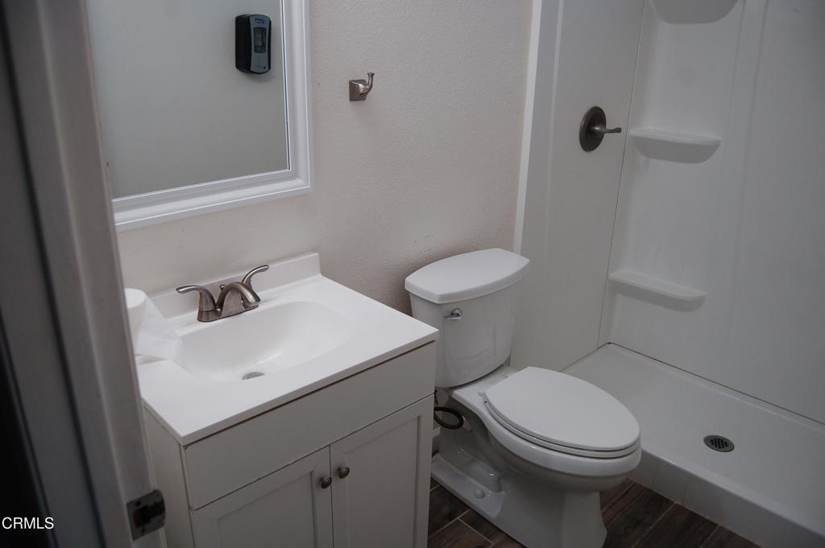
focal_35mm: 27
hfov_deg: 67.4
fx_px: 618
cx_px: 412
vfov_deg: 47.9
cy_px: 274
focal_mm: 18
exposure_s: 1/125
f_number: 5.6
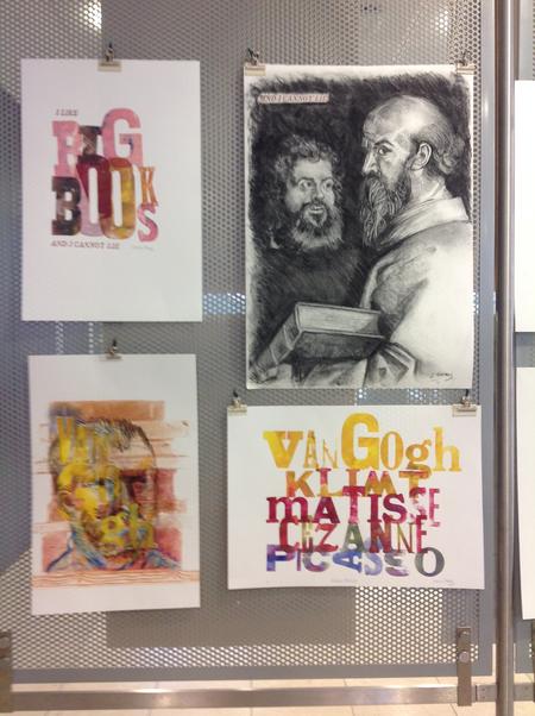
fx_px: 723
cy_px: 358
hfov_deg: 40.6
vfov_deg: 52.7
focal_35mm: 35
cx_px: 268
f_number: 2.4
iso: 80
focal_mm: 4.28
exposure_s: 1/15
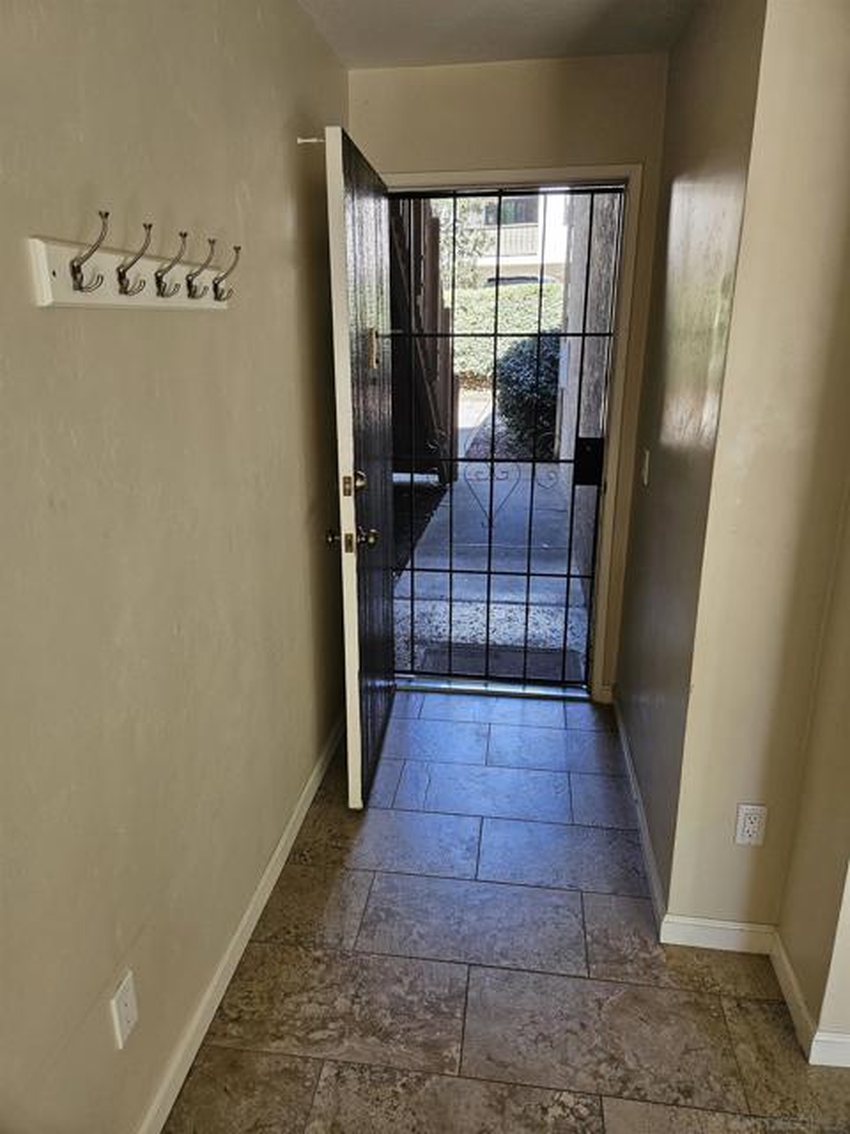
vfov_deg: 73.9
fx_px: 753
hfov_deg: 58.9
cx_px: 425
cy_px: 567
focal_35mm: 23
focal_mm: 5.4
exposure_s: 1/120
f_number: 1.8
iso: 100
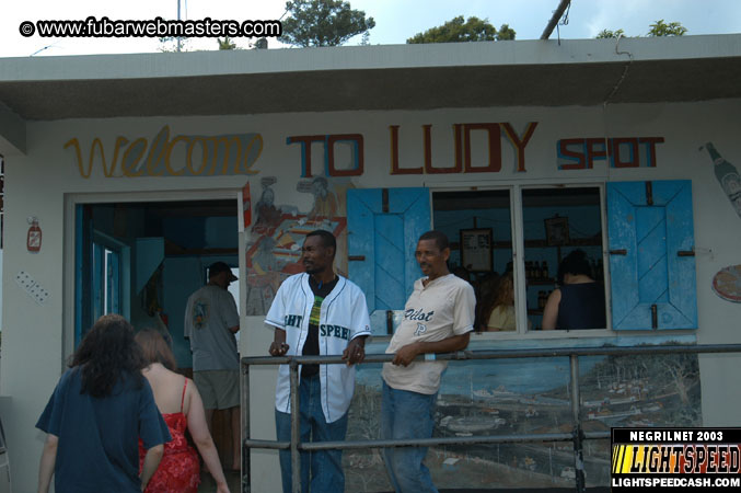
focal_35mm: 51
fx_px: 1049
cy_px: 246
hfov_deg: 38.9
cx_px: 370
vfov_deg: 26.4
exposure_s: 1/180
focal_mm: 34
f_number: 8
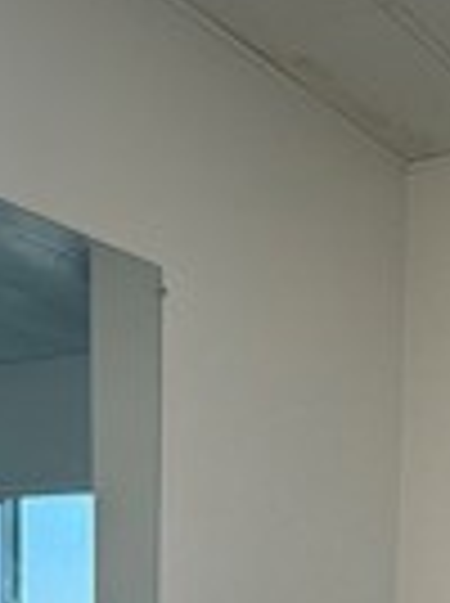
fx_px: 1165
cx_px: 270
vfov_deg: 25.4
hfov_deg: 21.8
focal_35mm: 67
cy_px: 760
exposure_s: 1/152
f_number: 2.2
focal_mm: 2.22
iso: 64
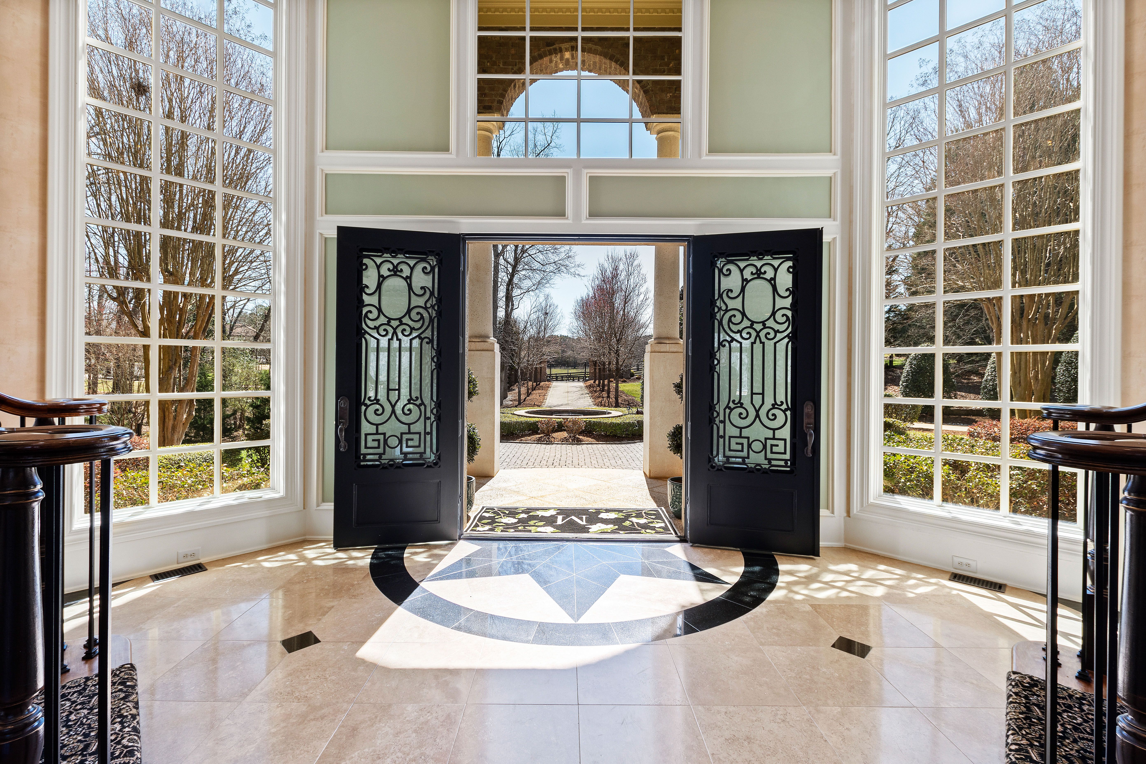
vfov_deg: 77.3
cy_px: 382
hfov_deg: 100.4
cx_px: 573
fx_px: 477
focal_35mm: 15
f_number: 8
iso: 100
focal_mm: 10
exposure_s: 1/15
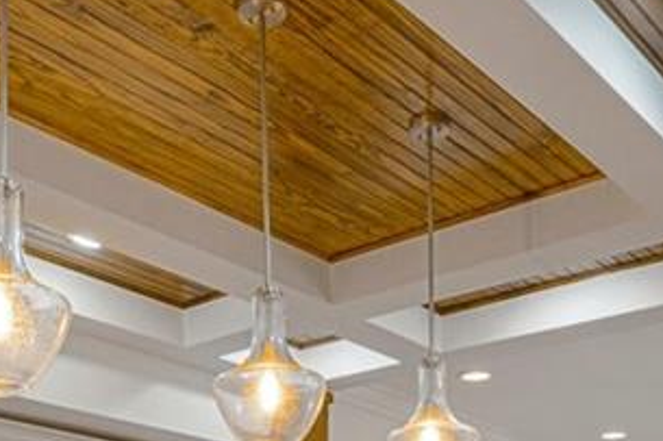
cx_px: 265
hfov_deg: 35.0
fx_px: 1049
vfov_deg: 20.2
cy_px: 678
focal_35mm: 57
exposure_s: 1/4
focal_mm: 17
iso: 800
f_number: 11
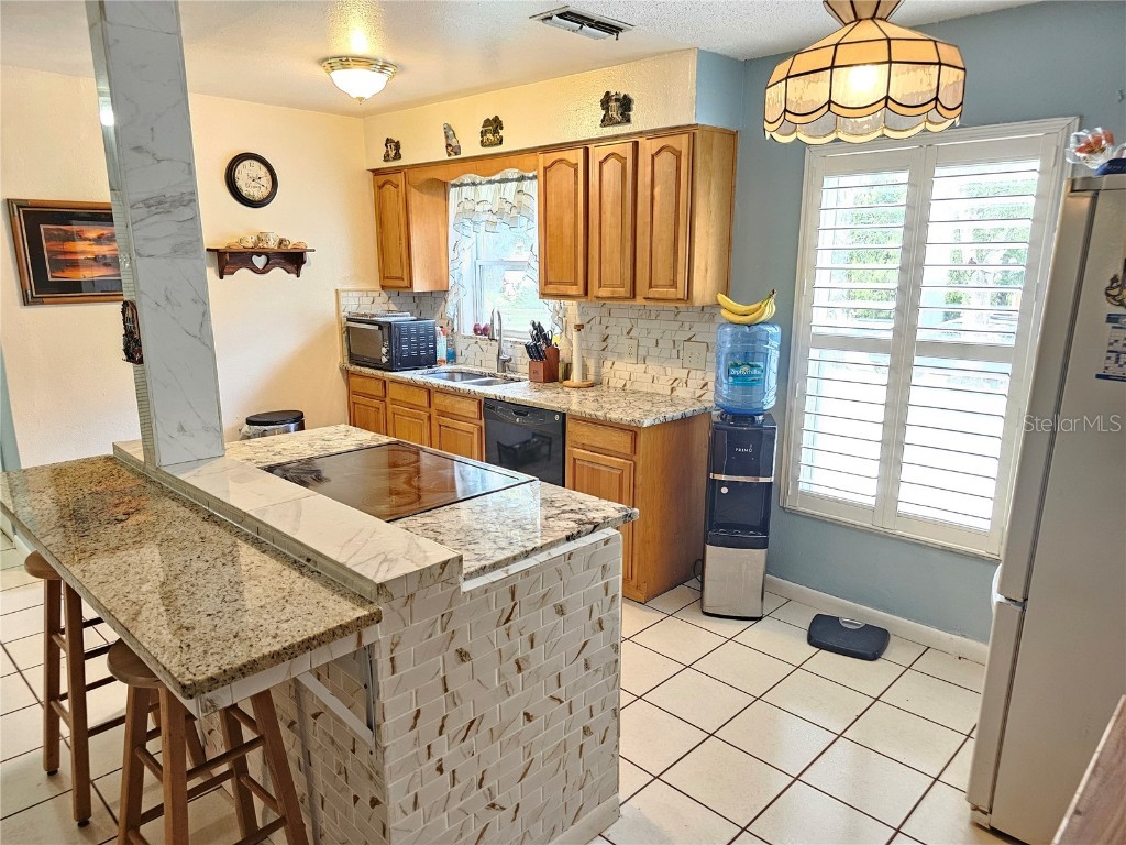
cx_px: 563
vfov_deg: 58.9
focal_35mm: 23
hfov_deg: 73.9
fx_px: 748
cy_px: 422
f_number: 1.7
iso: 640
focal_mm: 6.3
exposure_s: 1/60
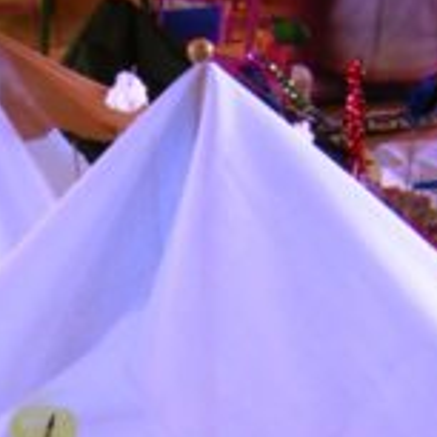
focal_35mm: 83
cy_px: 540
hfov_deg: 20.9
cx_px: 177
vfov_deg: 19.5
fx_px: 1185
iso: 162
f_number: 2.6
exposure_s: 1/3.4
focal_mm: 4.7
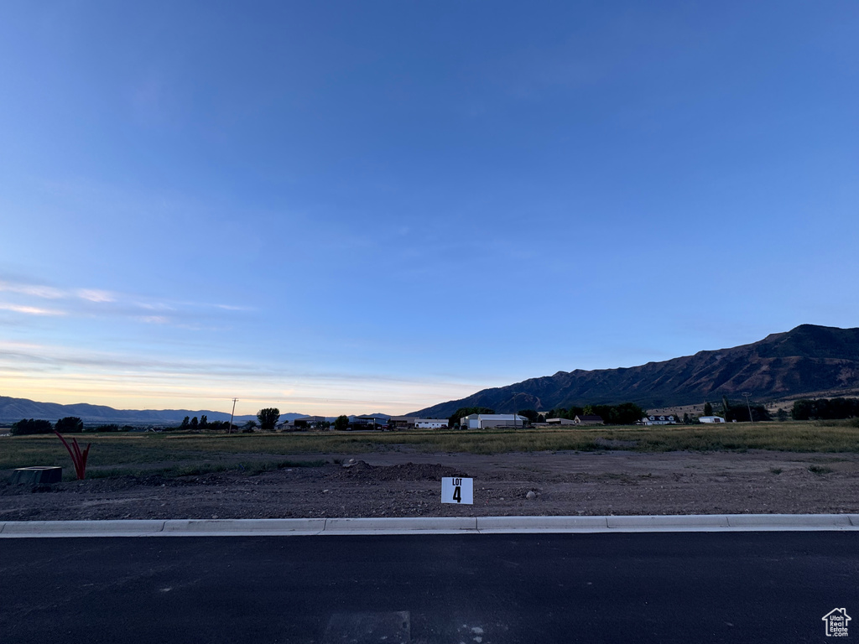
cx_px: 430
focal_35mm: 14
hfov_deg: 102.1
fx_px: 347
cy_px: 322
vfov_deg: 85.7
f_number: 2.2
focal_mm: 2.22
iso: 40
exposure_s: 1/107
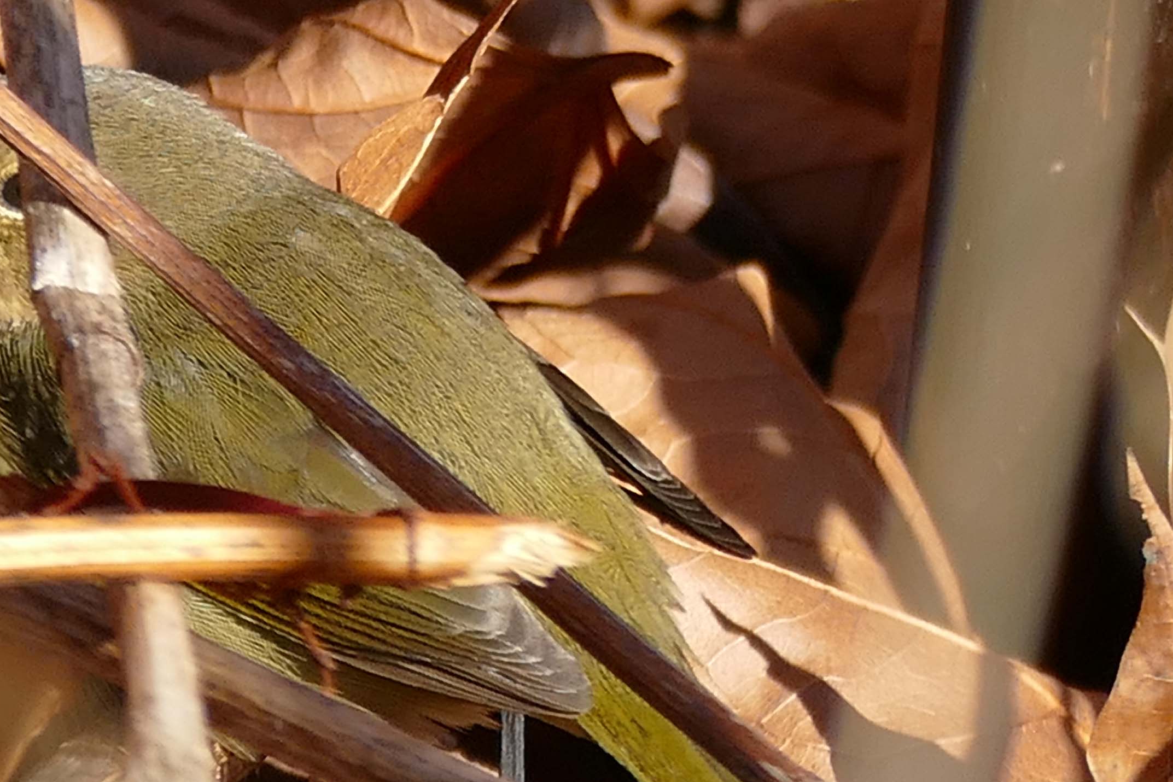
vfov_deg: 0.8
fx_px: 54019
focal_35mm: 1658
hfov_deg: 1.2
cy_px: 288
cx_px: -52
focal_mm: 146
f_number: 4
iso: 125
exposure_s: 1/640
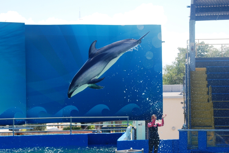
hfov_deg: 19.4
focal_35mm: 105
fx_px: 669
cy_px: 76
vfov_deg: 13.1
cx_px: 114
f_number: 7.1
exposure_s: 1/800
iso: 400
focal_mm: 70
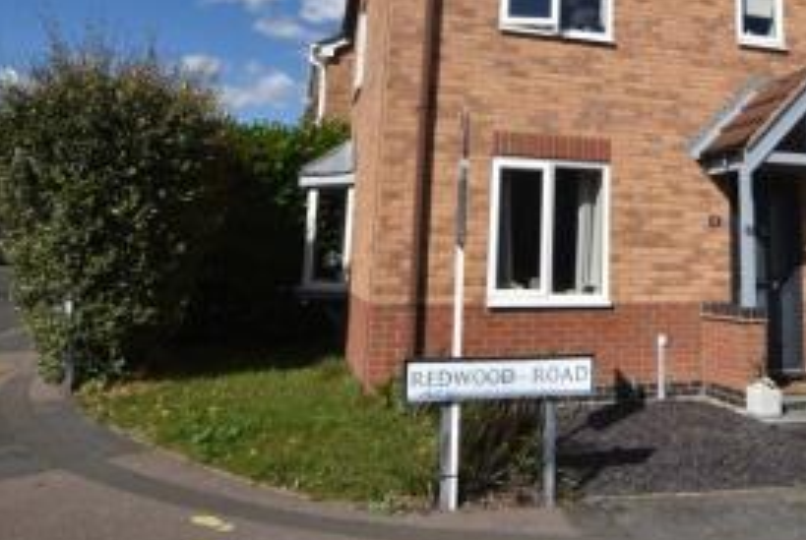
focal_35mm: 34
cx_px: 598
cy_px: 108
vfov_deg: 37.7
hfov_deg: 53.5
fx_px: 760
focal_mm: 13
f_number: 9
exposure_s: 1/320
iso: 100
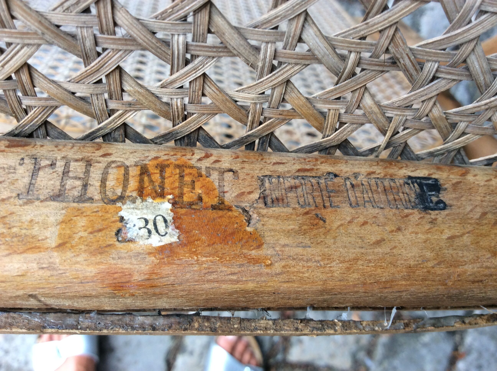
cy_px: 186
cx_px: 248
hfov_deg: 56.9
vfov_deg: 44.1
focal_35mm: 32
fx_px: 459
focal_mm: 3.3
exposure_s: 1/100
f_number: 2.4
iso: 32
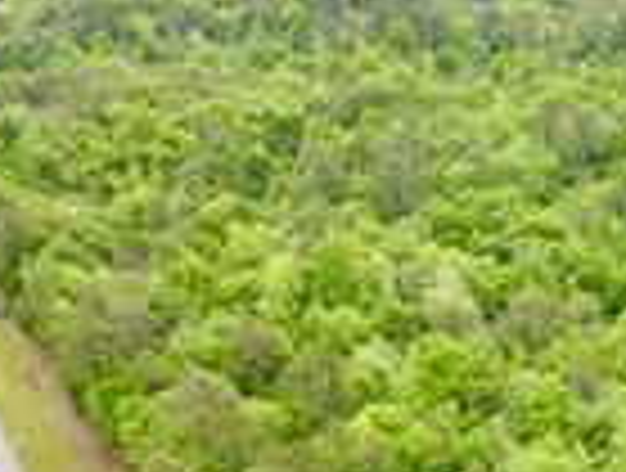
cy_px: 398
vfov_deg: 19.7
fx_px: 1342
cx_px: 685
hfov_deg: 24.5
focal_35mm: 74
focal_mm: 4.5
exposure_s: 1/50
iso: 100
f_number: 2.8
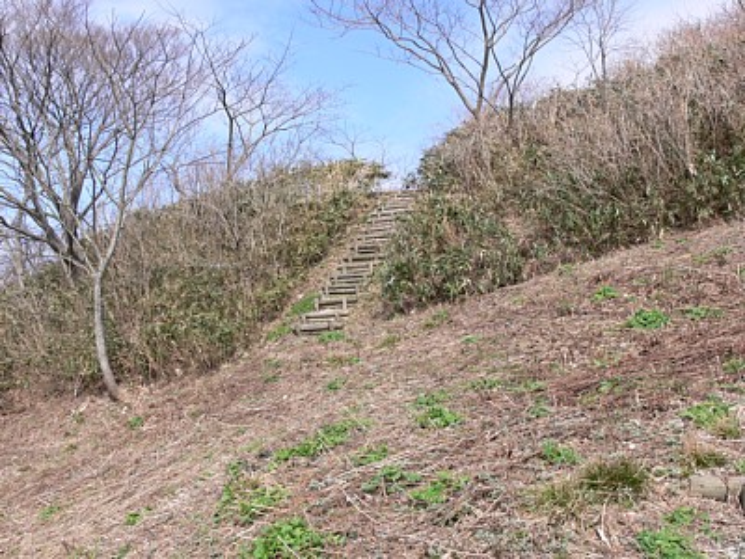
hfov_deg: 52.6
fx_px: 753
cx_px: 372
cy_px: 280
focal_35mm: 35
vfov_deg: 40.7
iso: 80
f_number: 5.6
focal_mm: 7.4
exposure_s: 1/200
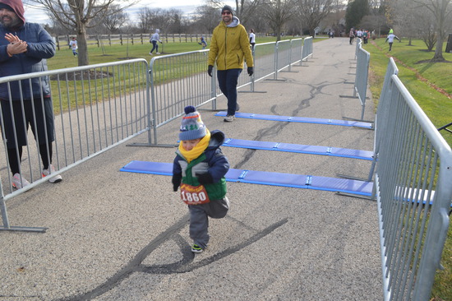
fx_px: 414
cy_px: 150
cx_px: 226
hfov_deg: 57.3
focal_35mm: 33
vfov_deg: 39.9
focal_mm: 22
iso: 280
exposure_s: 1/125
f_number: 8
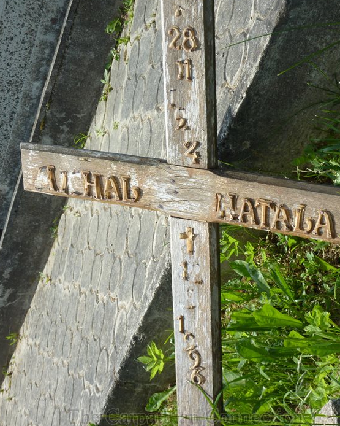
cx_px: 177
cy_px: 227
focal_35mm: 81
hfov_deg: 18.9
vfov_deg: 23.6
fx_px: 1019
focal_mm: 11.9
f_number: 4.1
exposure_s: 1/400
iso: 80
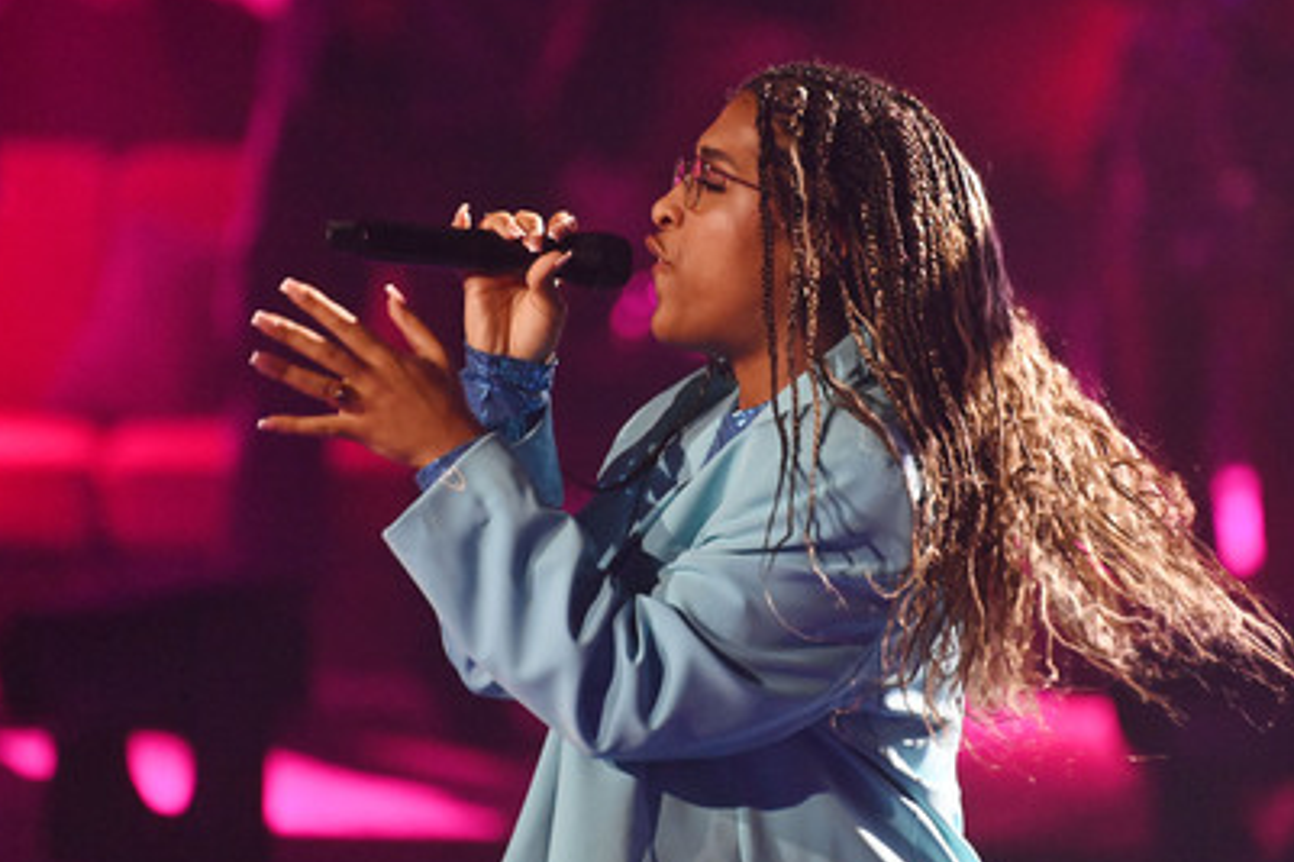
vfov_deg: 2.4
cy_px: 439
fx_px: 20191
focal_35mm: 562
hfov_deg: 3.7
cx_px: 705
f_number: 5.6
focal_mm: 500
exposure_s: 1/400
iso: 16000
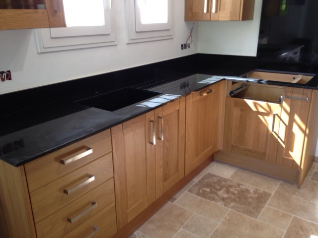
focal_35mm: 33
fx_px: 303
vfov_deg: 42.9
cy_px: 119
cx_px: 159
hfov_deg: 55.4
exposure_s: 1/24
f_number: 2.4
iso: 50
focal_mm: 4.12
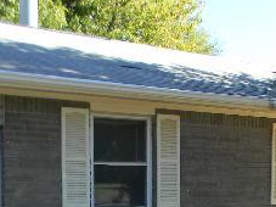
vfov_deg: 18.1
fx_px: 630
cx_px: 192
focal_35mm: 79
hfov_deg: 24.6
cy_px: 219
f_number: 3.5
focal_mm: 5
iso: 80
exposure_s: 1/197
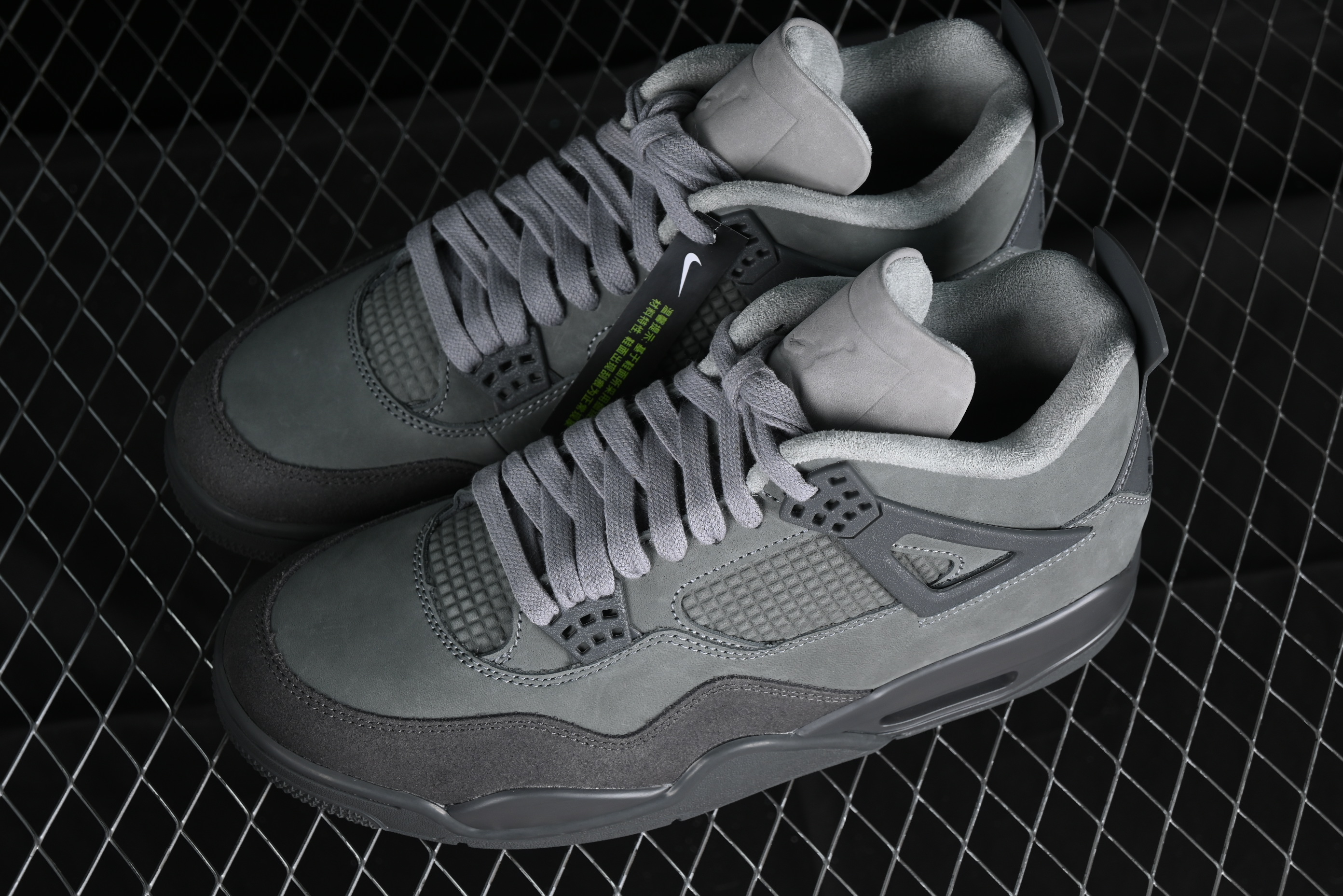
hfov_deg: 27.0
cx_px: 672
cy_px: 448
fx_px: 2798
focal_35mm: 75
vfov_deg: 18.2
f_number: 6.3
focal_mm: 50
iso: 160
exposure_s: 1/60
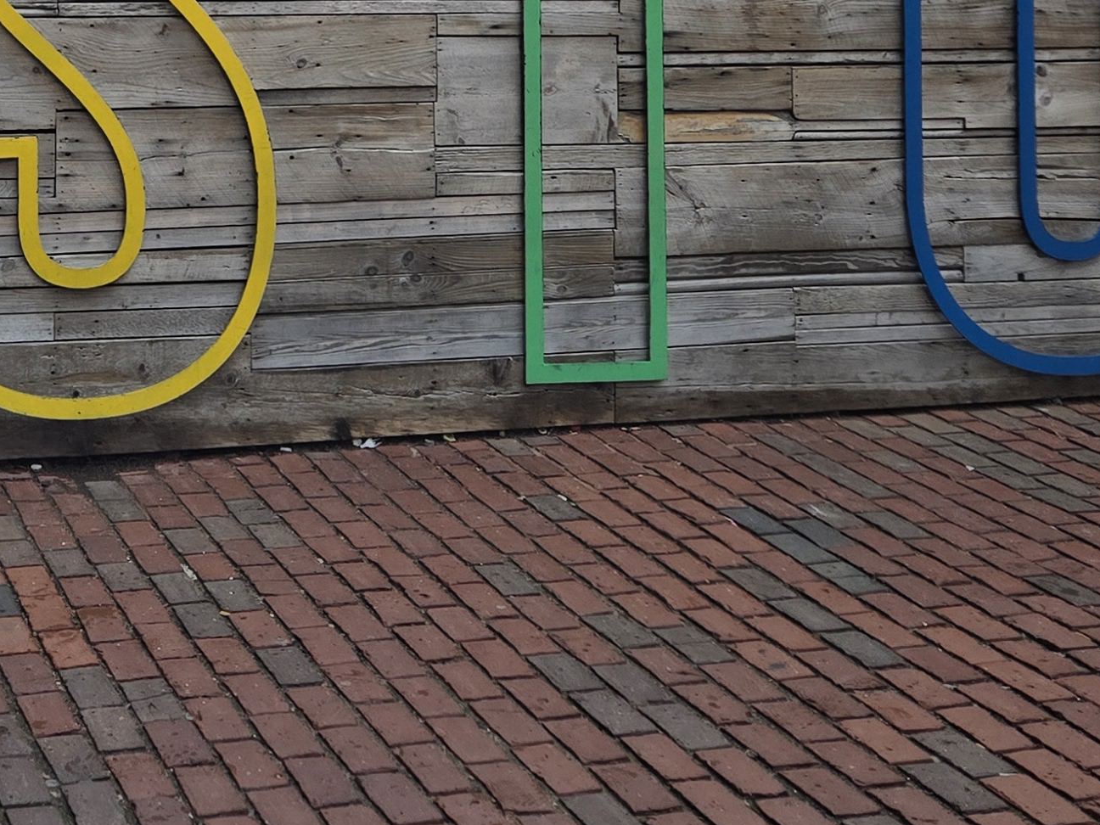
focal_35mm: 71
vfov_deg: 19.3
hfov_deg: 26.3
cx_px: 66
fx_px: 2256
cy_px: -207
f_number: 1.8
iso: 25
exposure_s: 1/143
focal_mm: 5.4
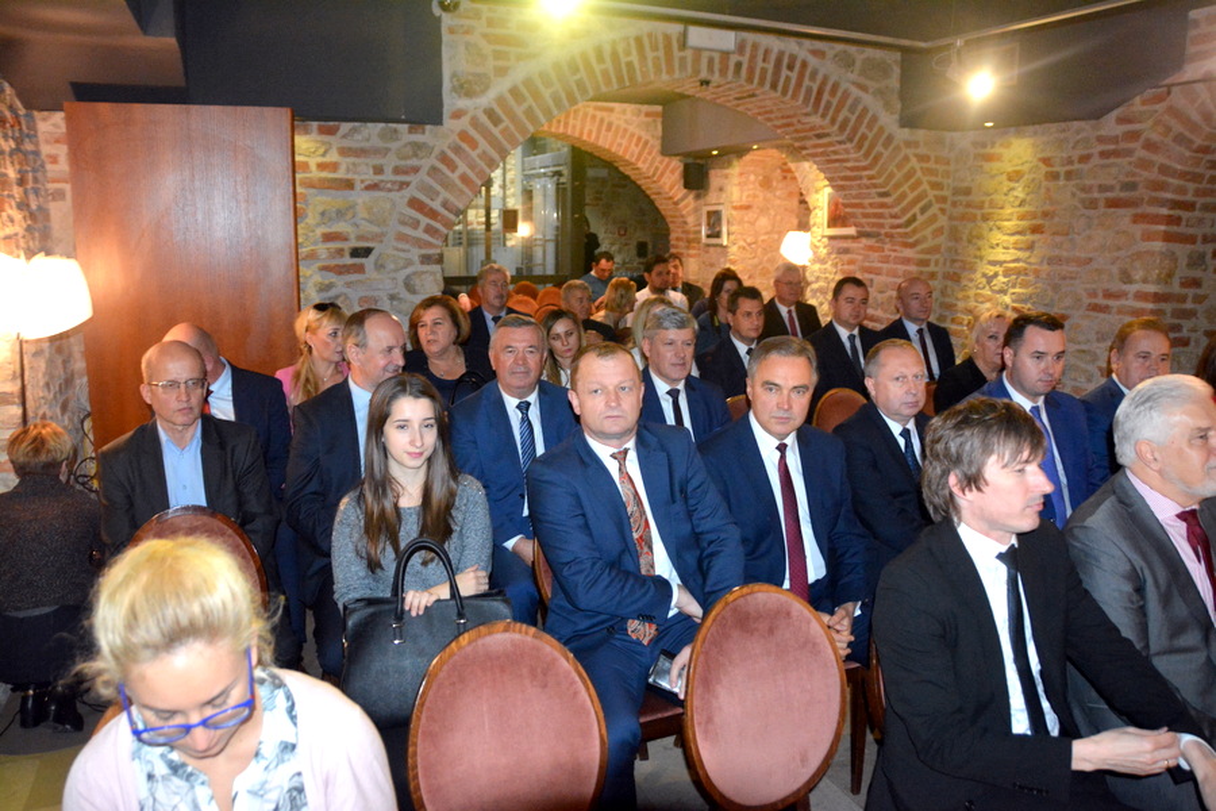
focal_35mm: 27
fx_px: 912
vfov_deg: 47.9
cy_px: 406
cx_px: 608
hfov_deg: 67.4
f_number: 3.5
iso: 3200
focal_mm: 18
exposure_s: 1/60
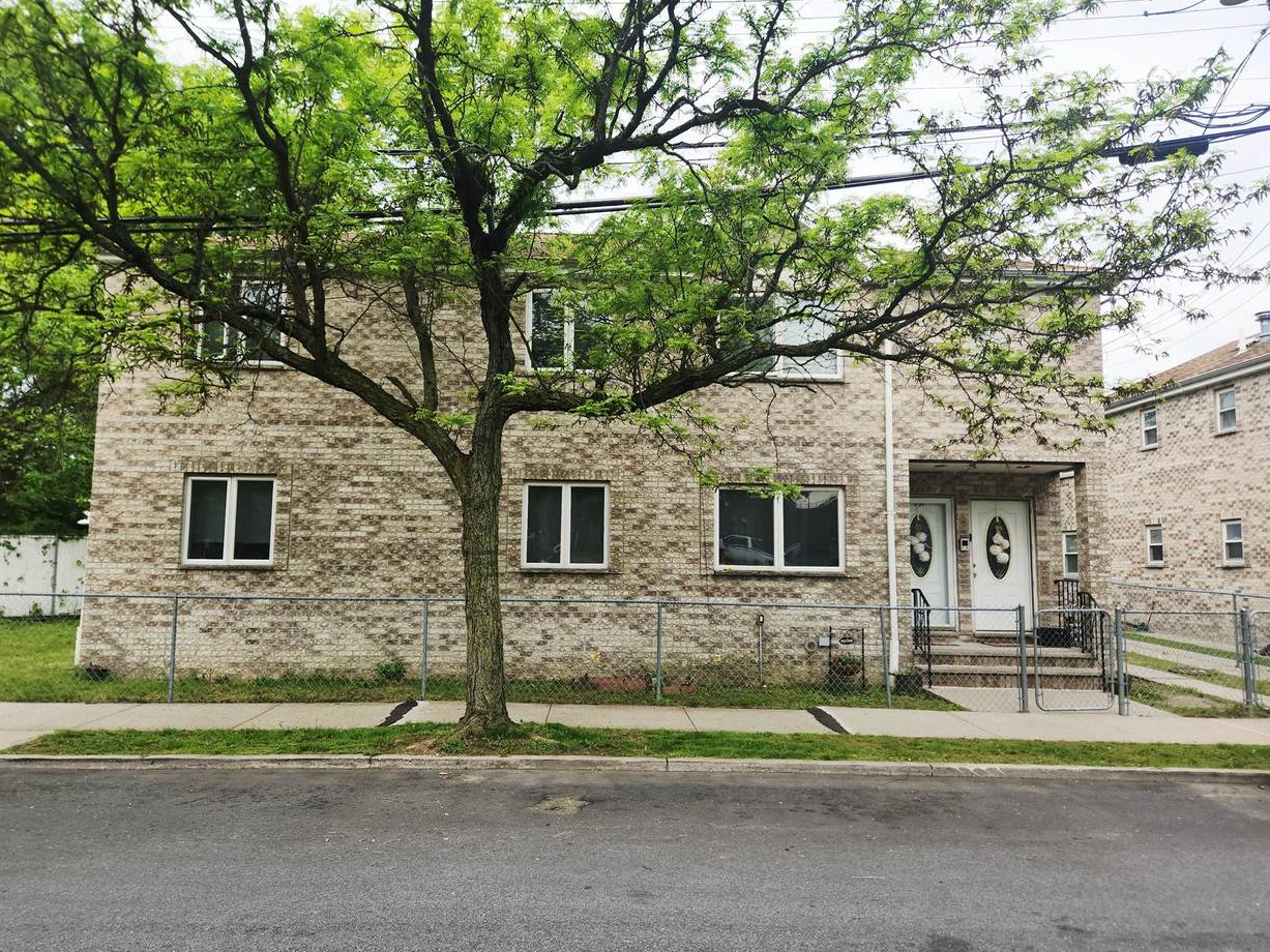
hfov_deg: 71.6
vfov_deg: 56.8
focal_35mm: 24
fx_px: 880
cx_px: 622
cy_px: 477
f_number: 1.8
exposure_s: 1/400
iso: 20
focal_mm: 5.4
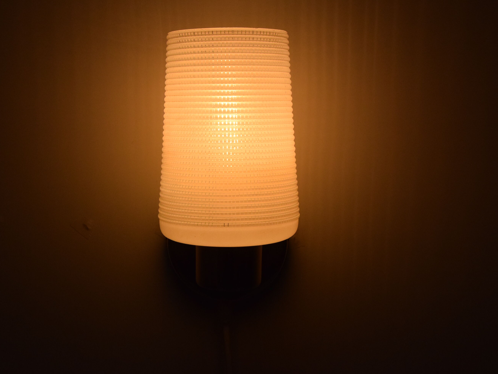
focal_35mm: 56
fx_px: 806
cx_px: 237
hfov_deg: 34.3
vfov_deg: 26.1
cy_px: 190
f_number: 11
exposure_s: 1/500
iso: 1600
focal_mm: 34
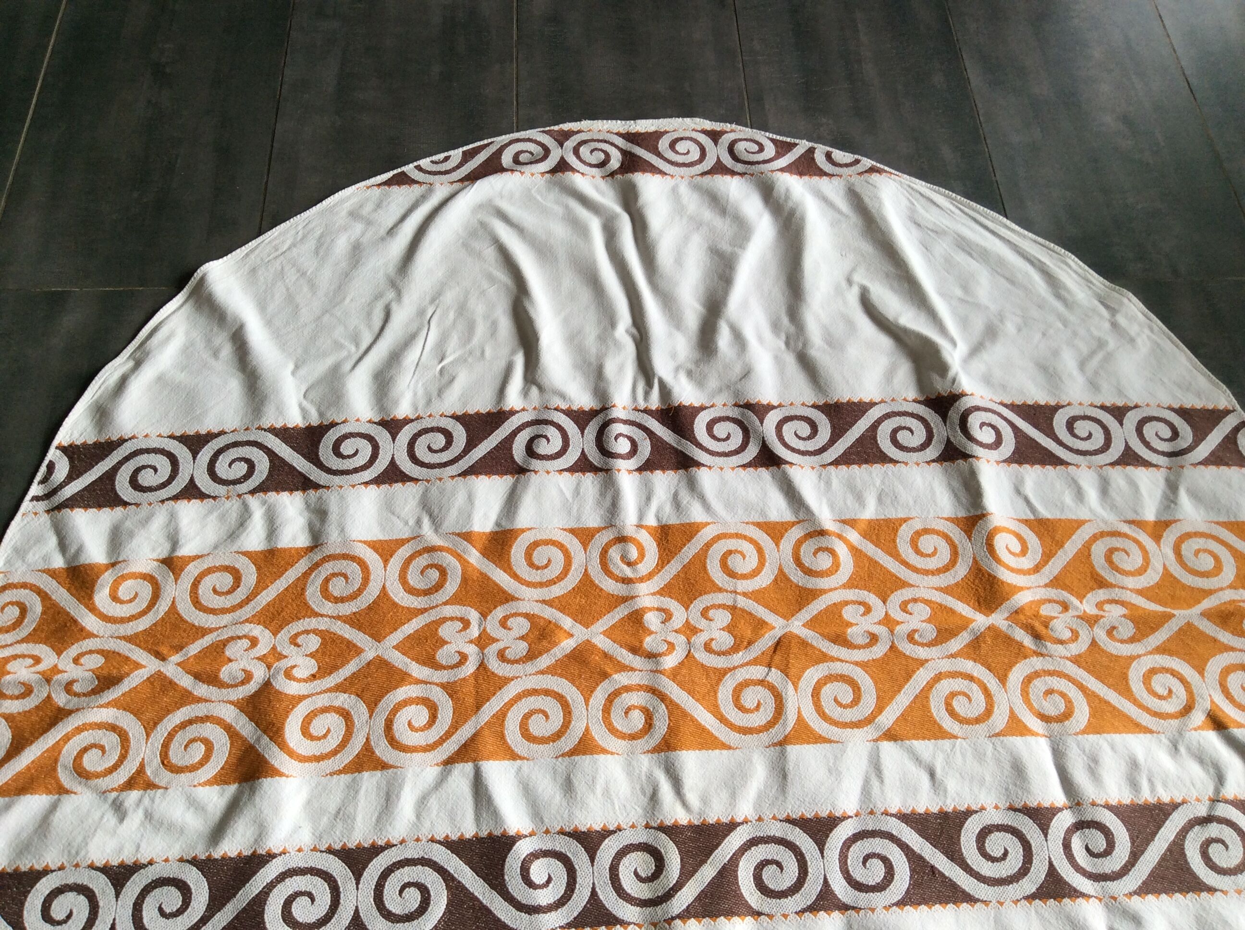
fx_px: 1149
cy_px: 465
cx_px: 622
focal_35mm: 32
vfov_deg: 44.1
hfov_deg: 56.9
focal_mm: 3.3
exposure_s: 1/50
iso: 32
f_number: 2.4
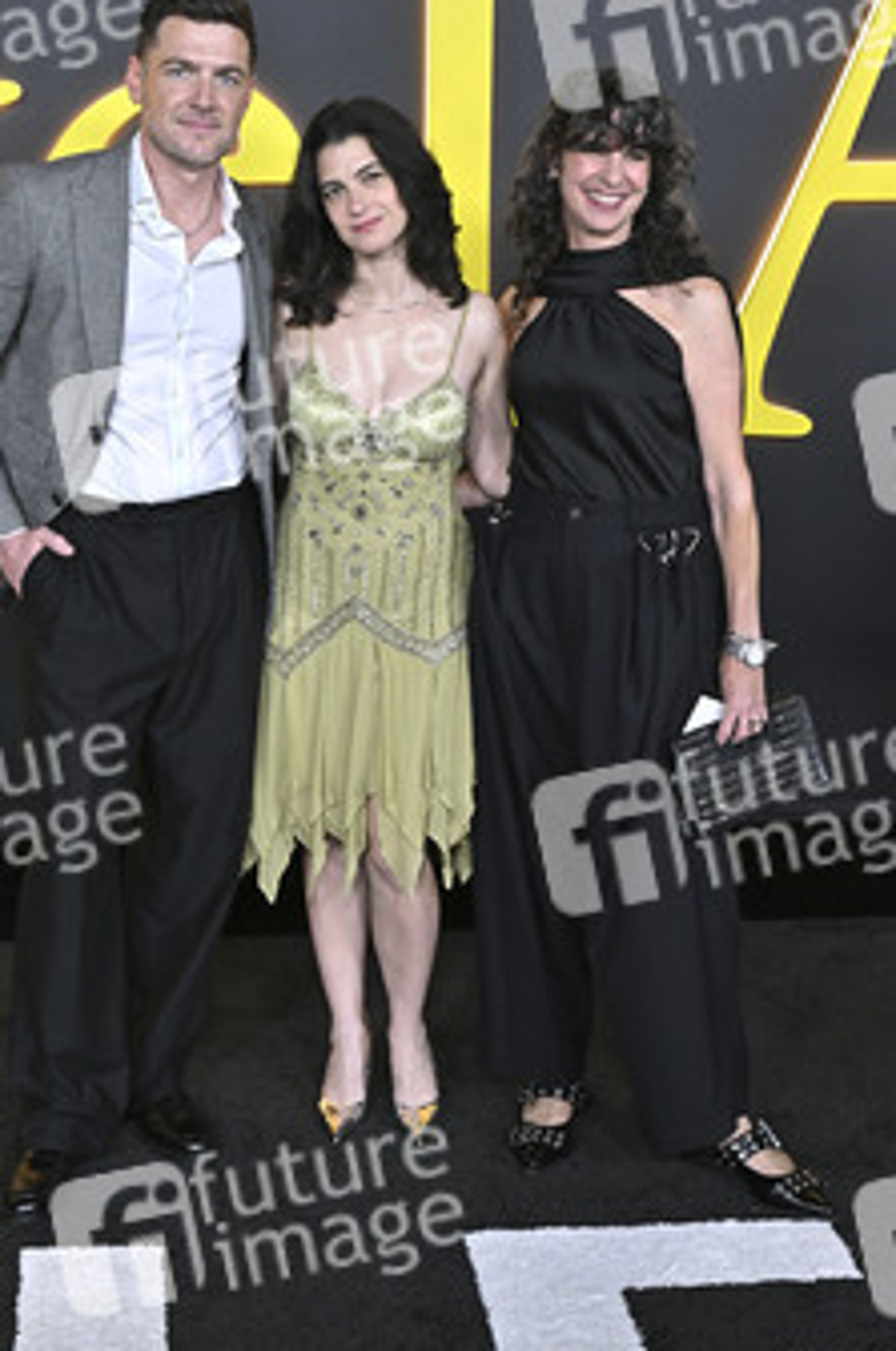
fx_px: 2097
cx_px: 374
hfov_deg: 24.1
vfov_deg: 35.7
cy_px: 619
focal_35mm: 56
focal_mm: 47
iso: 1600
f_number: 6.3
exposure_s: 1/320
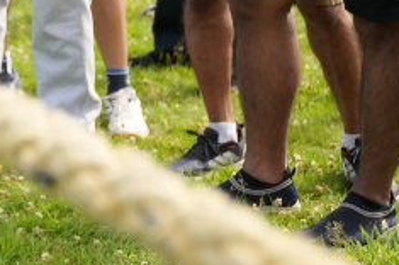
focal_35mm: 149
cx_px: -460
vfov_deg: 9.1
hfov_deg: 11.9
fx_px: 1653
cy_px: -4
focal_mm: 34.3
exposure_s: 1/1250
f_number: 2.8
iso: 250
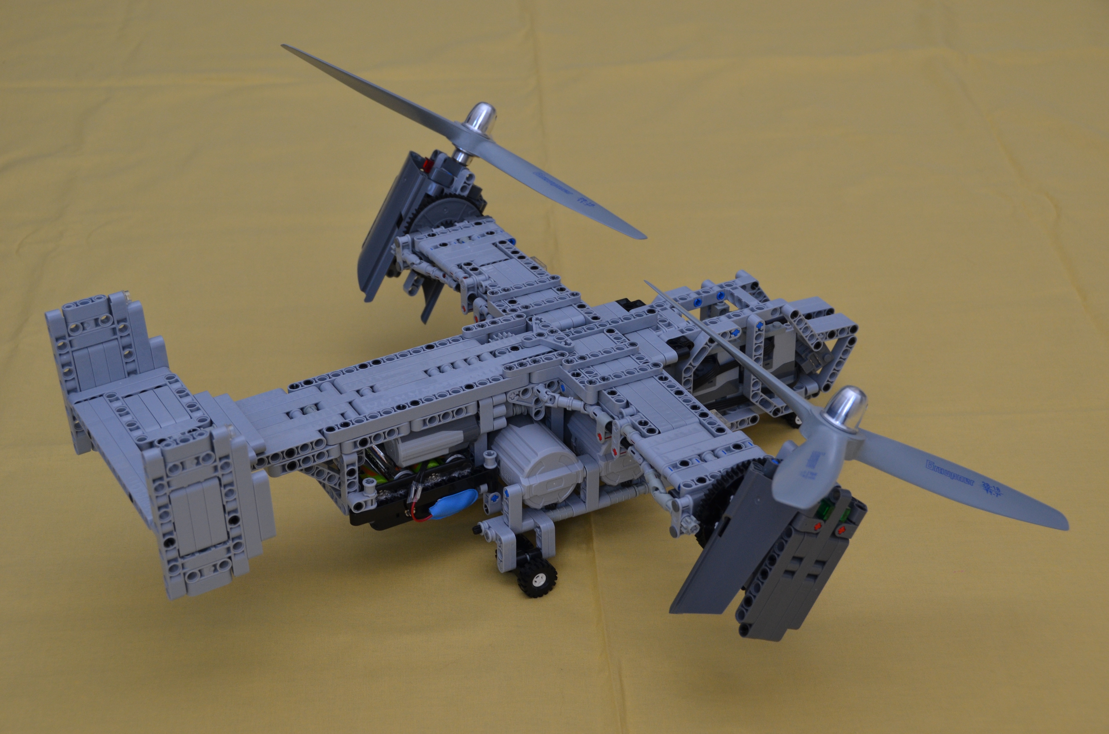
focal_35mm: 66
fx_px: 2029
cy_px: 367
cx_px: 554
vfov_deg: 20.5
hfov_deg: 30.6
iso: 400
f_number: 6.3
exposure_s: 1/60
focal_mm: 44
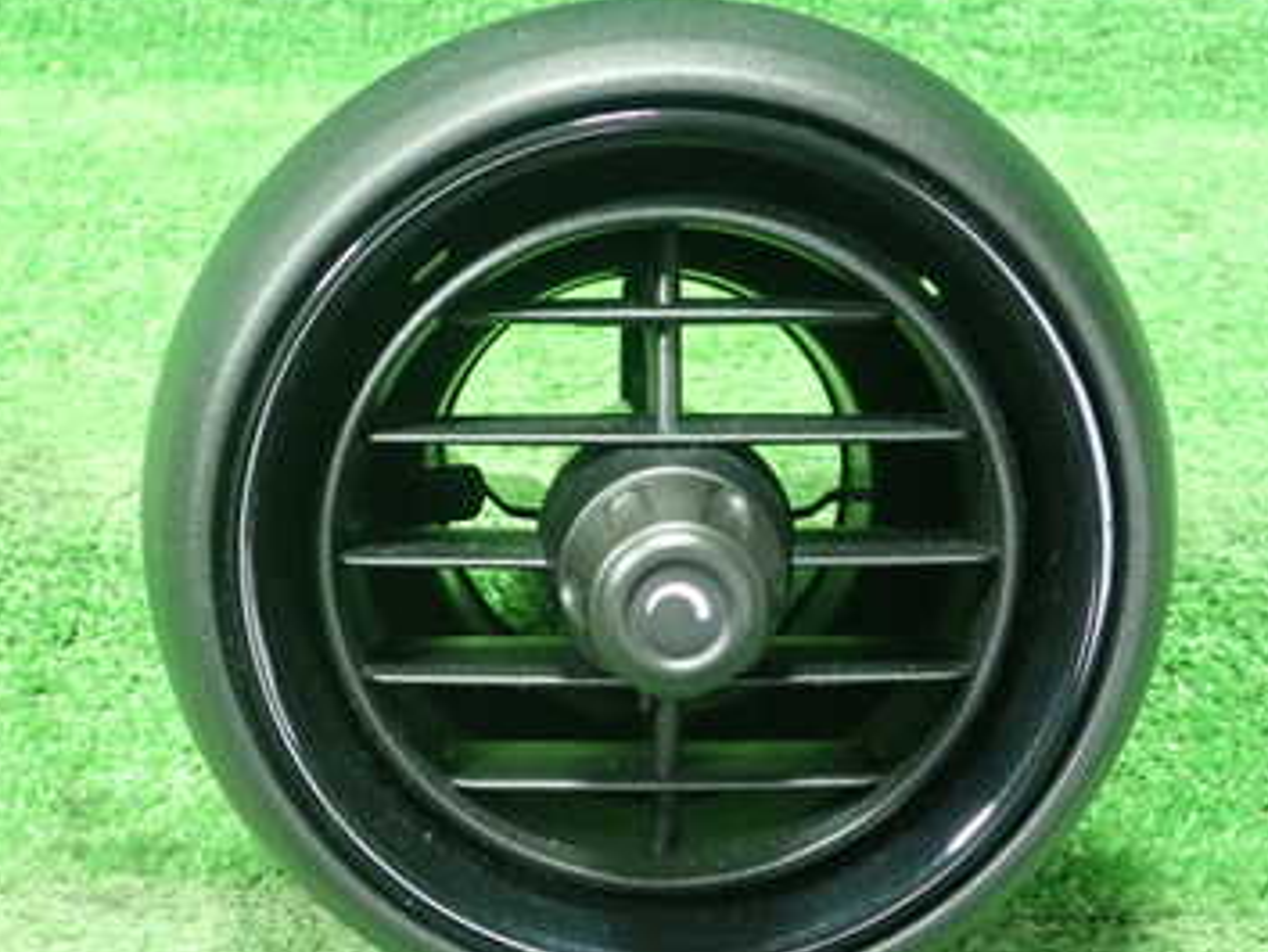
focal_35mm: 51
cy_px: 553
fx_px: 1869
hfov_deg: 37.5
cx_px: 589
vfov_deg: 28.5
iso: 800
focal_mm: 5.5
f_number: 2.3
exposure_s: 1/60
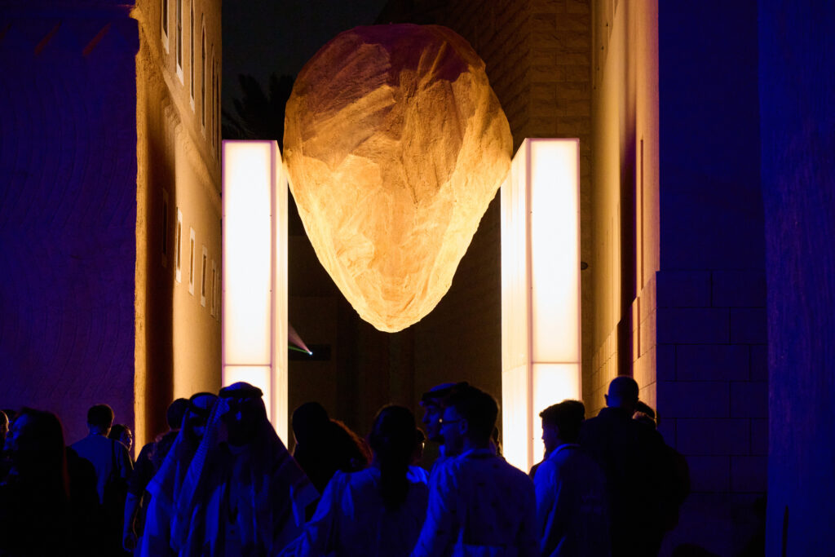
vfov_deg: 14.3
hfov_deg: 21.2
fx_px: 2227
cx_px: 418
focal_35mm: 96
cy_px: 278
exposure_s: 1/125
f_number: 5.6
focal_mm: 96
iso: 12800
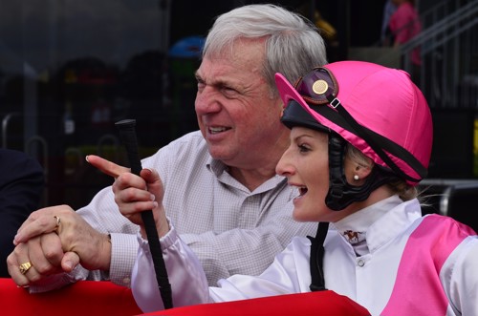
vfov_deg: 7.3
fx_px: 2484
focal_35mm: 188
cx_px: 239
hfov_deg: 11.0
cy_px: 158
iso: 400
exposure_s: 1/500
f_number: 14
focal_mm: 125
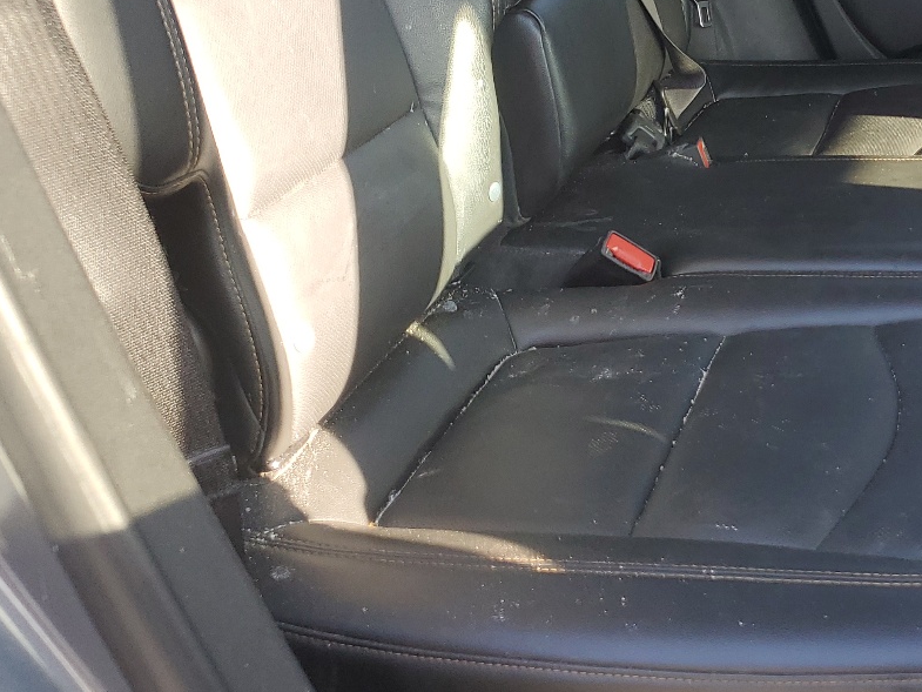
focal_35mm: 53
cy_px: 112
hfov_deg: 34.3
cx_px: 822
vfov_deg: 26.9
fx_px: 1412
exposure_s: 1/159
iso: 50
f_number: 1.5
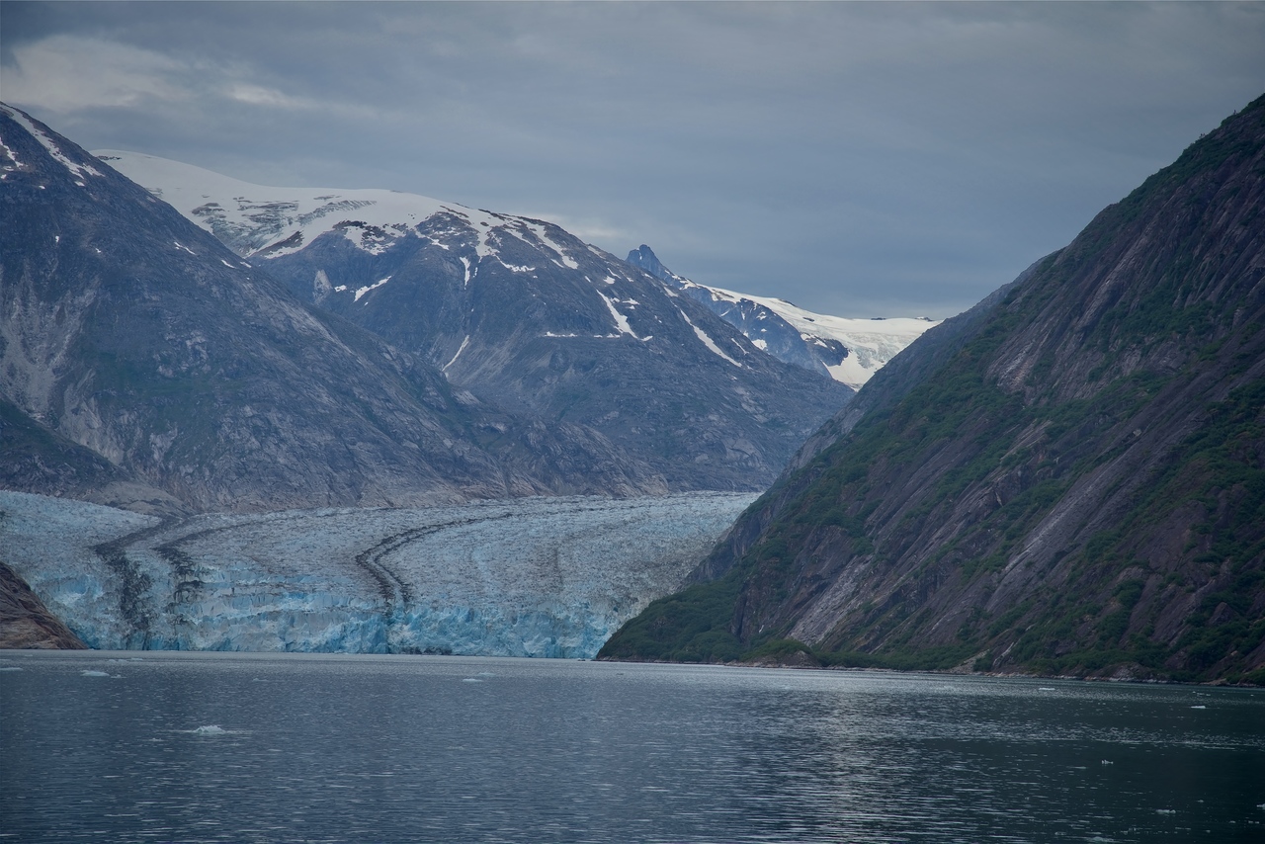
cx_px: 632
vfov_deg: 11.4
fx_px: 4217
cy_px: 422
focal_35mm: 120
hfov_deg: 17.1
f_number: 7.1
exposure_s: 1/250
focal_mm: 120
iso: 100
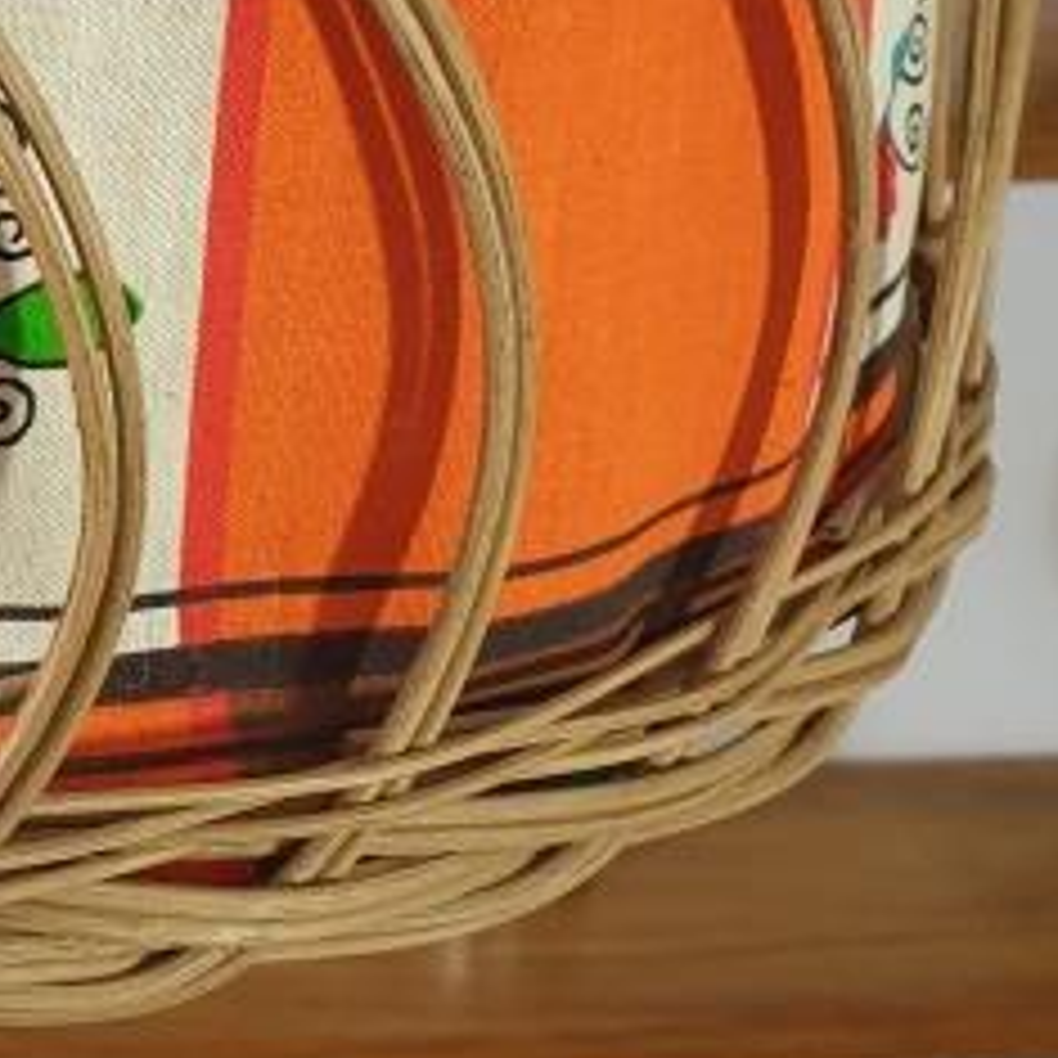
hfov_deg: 16.5
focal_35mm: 100
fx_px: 3458
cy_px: 32
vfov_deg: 17.1
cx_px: -293
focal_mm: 4.3
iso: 320
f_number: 2.4
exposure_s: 1/33
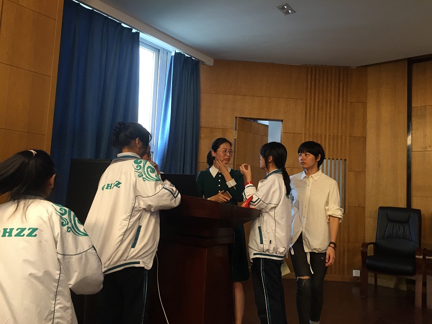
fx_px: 362
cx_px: 216
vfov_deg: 48.2
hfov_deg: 61.7
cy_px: 162
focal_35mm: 29
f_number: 2.2
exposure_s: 1/30
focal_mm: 4.15
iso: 50
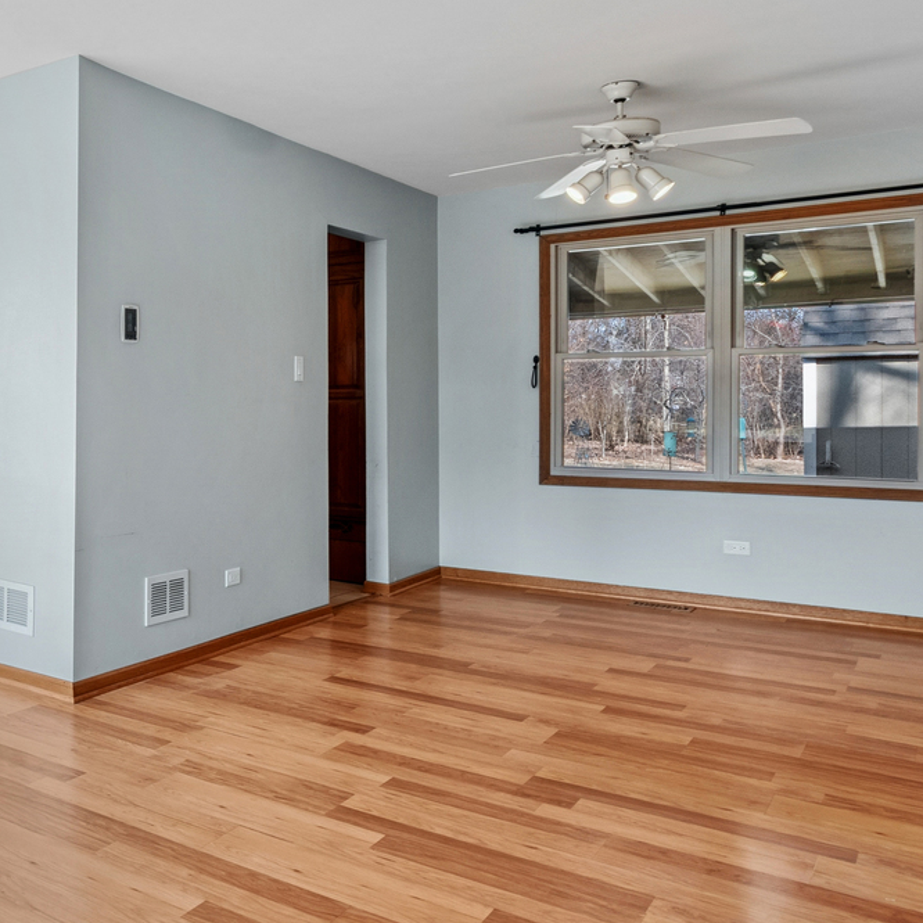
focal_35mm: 31
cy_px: 412
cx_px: -6
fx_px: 935
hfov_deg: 44.5
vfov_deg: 52.4
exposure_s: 1/30
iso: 250
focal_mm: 10
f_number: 8
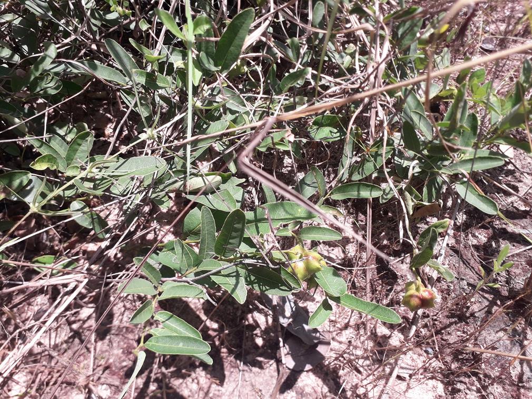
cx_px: 266
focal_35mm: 27
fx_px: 415
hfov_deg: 65.3
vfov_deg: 51.4
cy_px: 200
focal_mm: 3.6
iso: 40
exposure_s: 1/805
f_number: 1.9
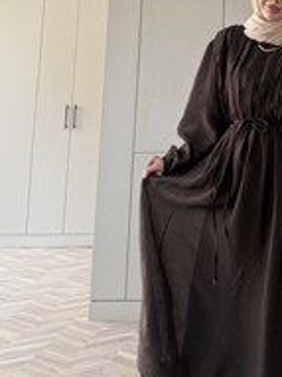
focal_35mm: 52
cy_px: 161
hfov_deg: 26.3
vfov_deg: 36.8
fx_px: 565
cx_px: 290
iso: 80
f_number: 1.78
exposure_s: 1/121
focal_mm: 6.76
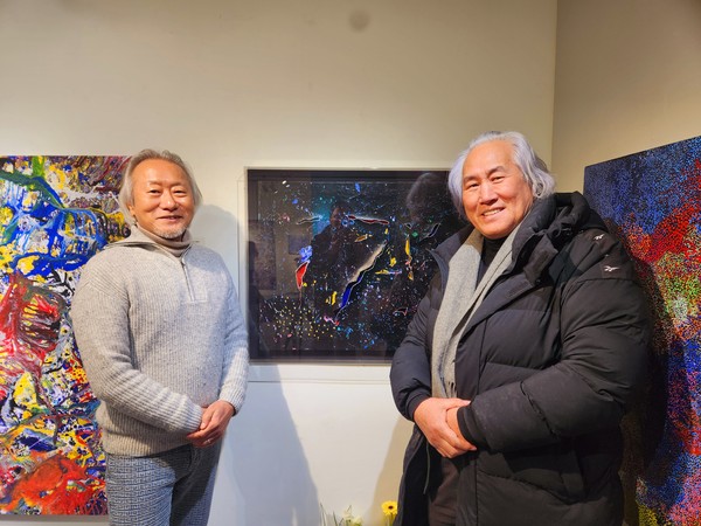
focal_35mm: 23
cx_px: 350
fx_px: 466
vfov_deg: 58.9
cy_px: 263
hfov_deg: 73.9
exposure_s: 1/120
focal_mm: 5.4
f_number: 1.8
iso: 32
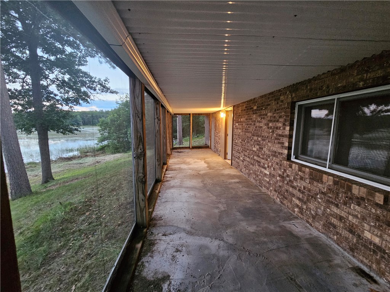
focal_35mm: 13
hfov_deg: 106.2
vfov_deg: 89.9
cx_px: 195
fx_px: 146
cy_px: 146
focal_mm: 2.2
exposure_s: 1/24
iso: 1000
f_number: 2.2
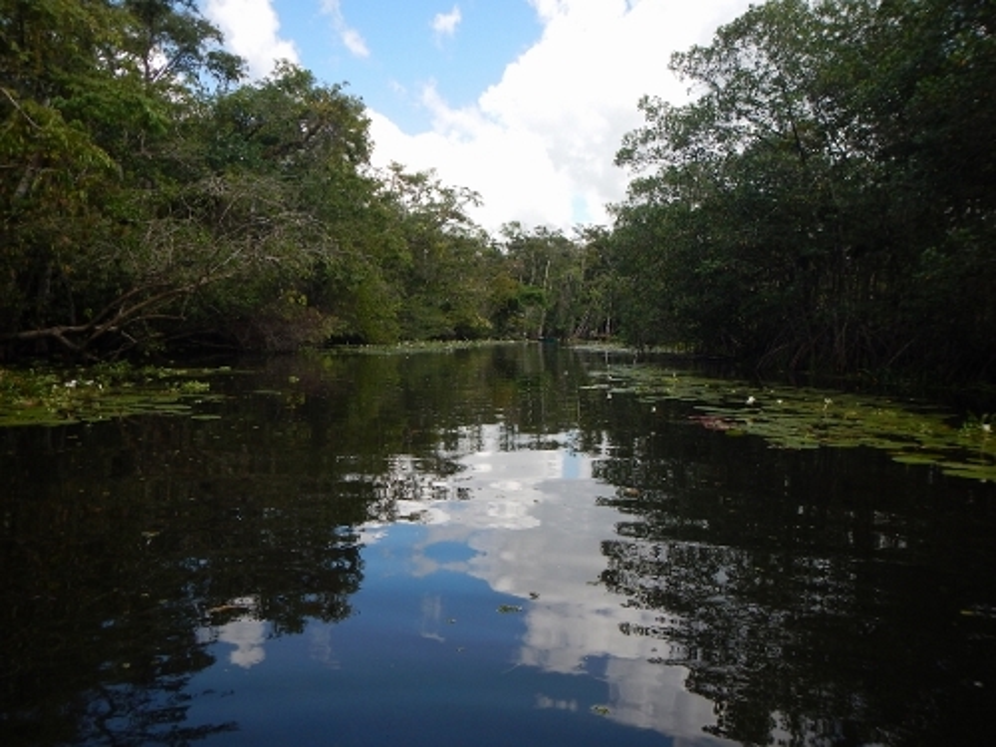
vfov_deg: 49.7
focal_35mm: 28
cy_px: 374
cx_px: 498
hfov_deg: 63.4
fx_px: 806
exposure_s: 1/500
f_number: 3.9
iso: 125
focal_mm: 5
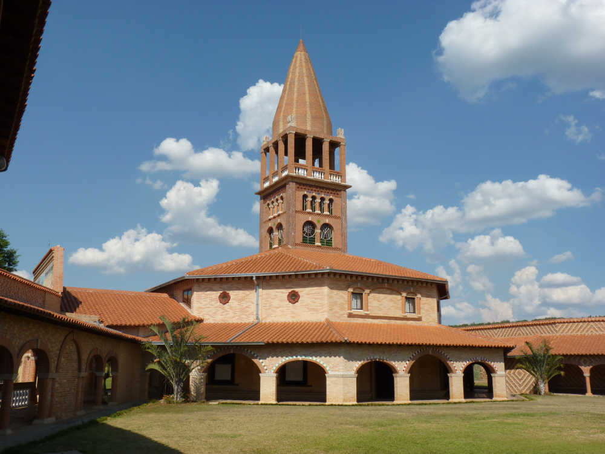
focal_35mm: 34
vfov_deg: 41.8
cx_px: 302
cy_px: 227
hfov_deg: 54.0
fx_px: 594
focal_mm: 6
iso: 80
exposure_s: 1/500
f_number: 5.6
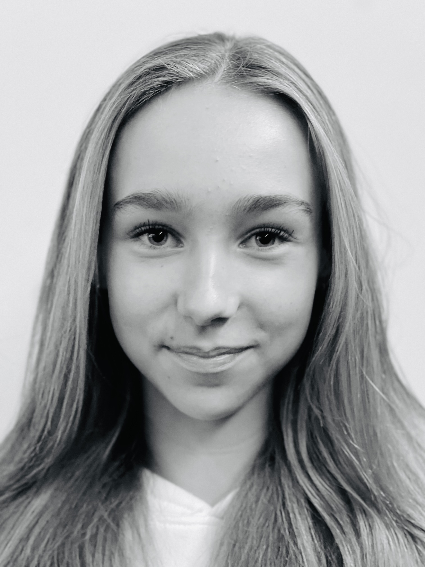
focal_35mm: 77
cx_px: 212
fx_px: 1260
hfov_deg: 19.1
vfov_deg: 25.3
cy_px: 284
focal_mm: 9
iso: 320
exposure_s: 1/25
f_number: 2.8
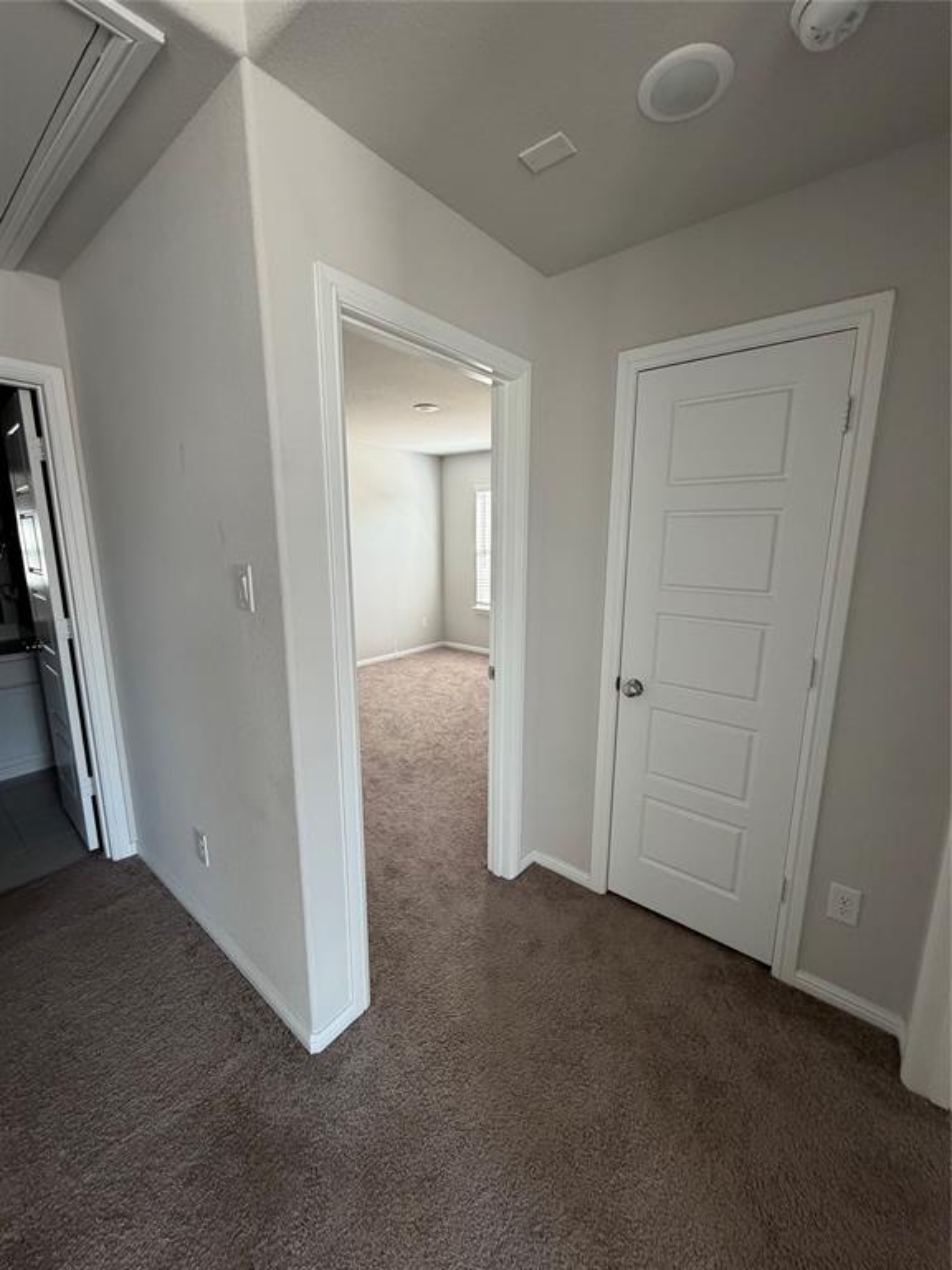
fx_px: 513
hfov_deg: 85.7
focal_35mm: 14
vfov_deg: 102.1
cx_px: 476
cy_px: 635
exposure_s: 1/121
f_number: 2.2
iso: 320
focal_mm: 2.22
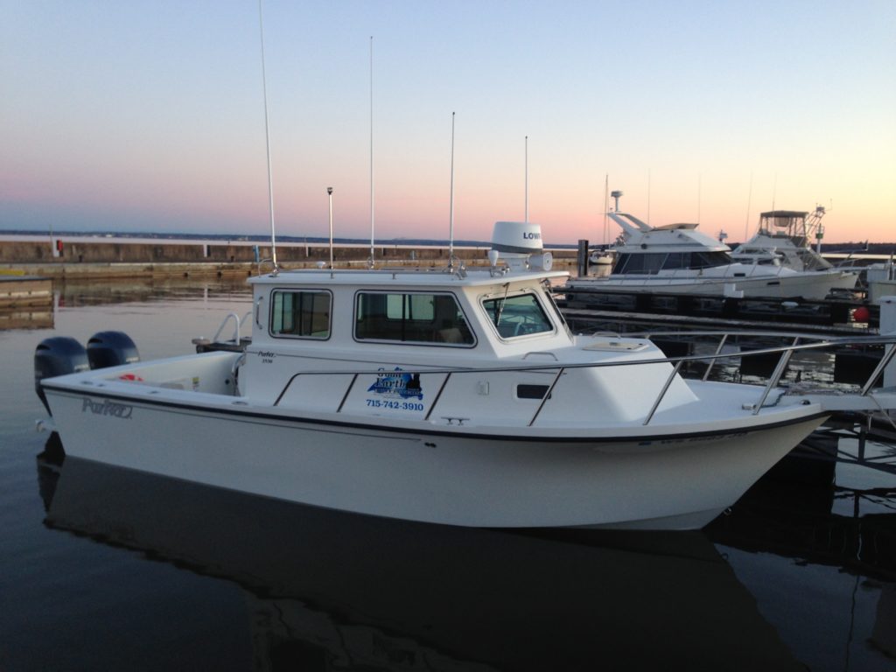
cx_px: 448
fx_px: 854
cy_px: 336
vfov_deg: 42.9
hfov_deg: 55.4
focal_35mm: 33
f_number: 2.4
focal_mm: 4.12
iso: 50
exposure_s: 1/30
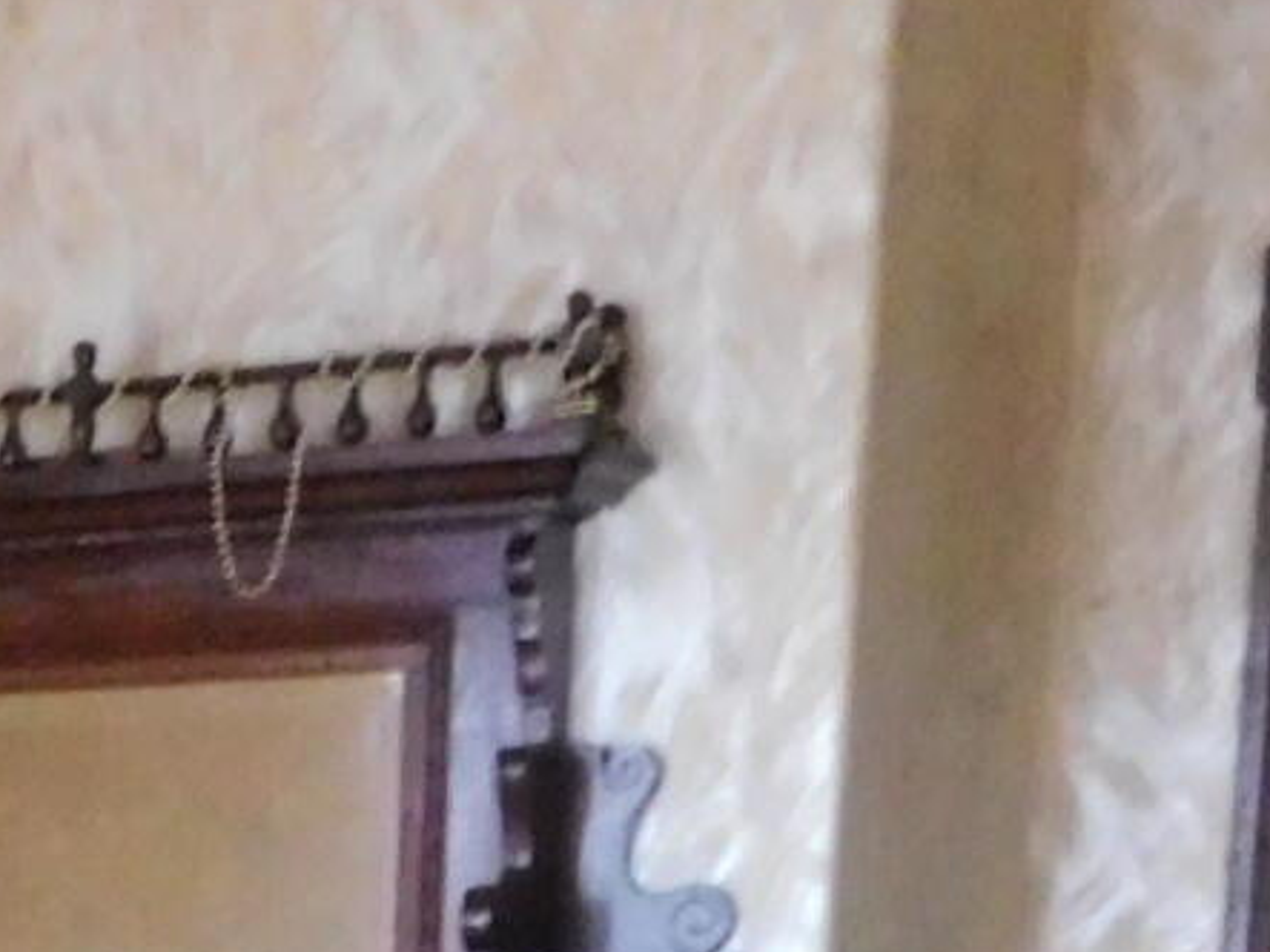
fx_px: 4328
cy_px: 1921
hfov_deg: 14.7
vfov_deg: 11.3
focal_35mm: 118
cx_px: -978
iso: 800
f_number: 3
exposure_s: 1/3
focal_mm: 4
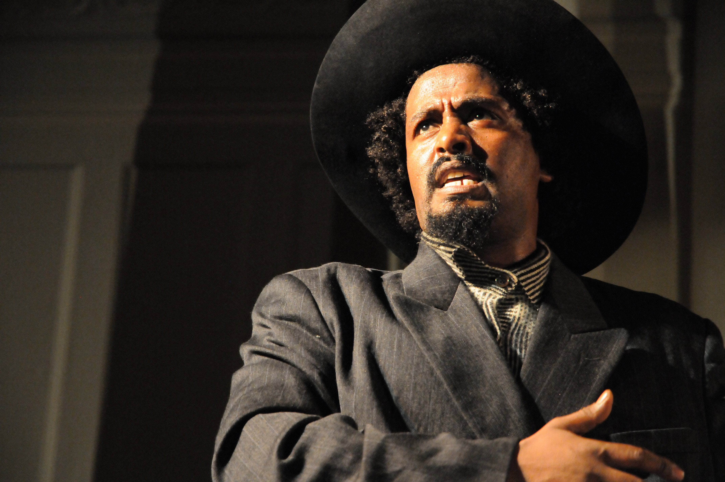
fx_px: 2565
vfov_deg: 10.7
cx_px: 362
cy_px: 241
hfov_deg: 16.1
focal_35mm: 128
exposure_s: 1/200
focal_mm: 85
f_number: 5.6
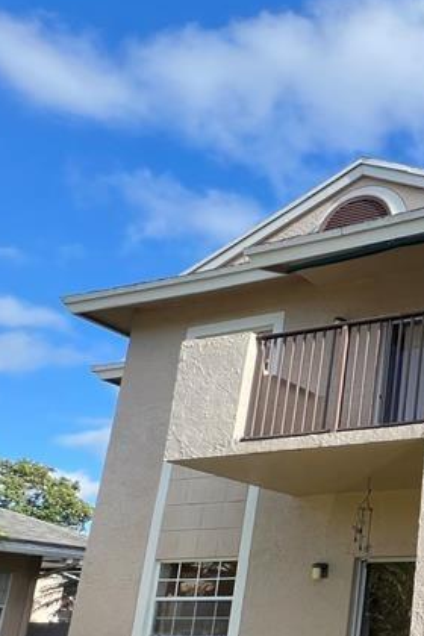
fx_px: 583
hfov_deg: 27.3
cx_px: 641
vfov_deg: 53.7
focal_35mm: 33
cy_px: 501
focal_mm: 1.57
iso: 32
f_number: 1.8
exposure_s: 1/602
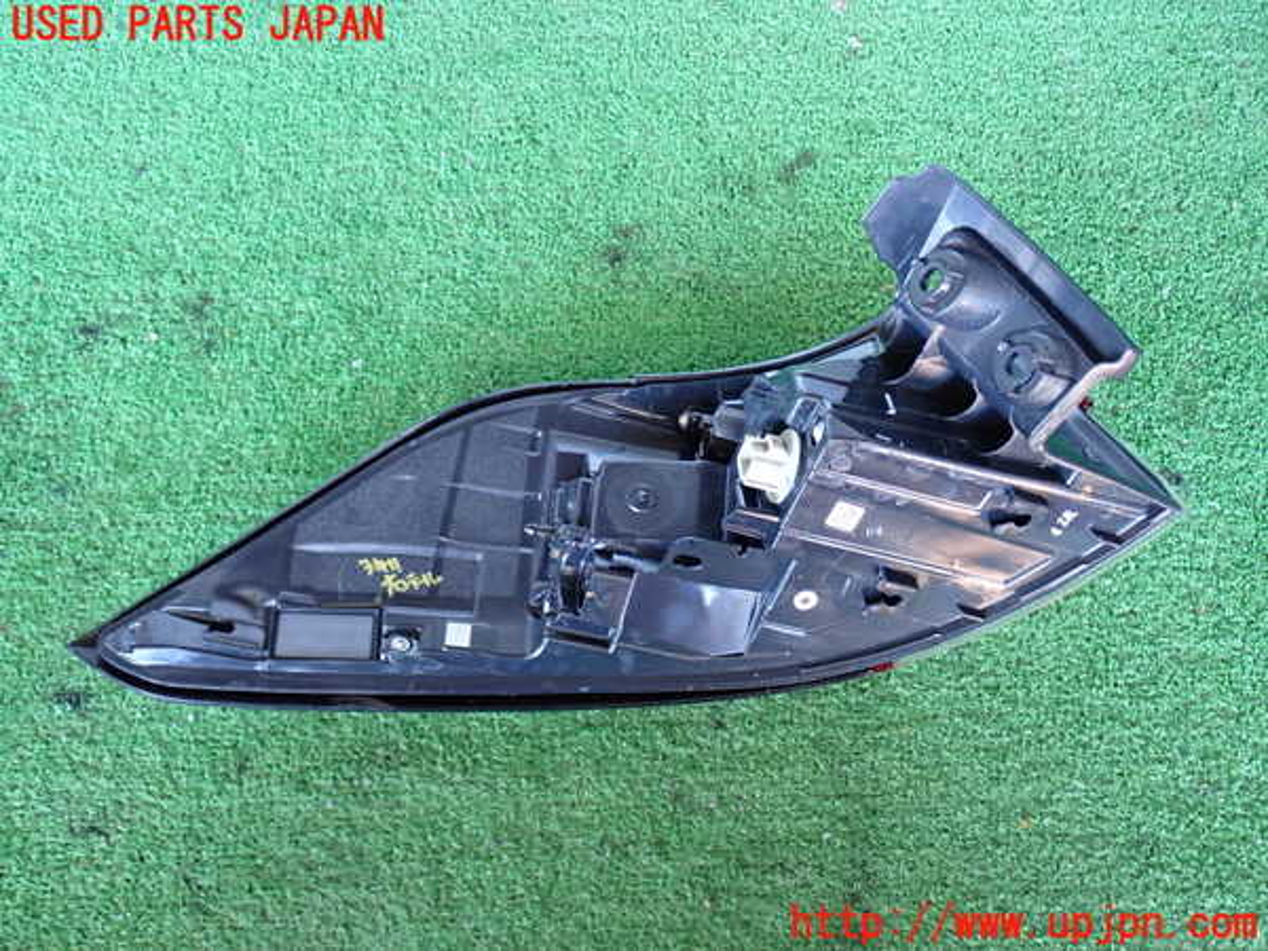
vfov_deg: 44.2
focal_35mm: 32
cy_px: 476
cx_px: 634
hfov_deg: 56.8
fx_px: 1172
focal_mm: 5.79
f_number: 2.4
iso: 500
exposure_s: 1/30
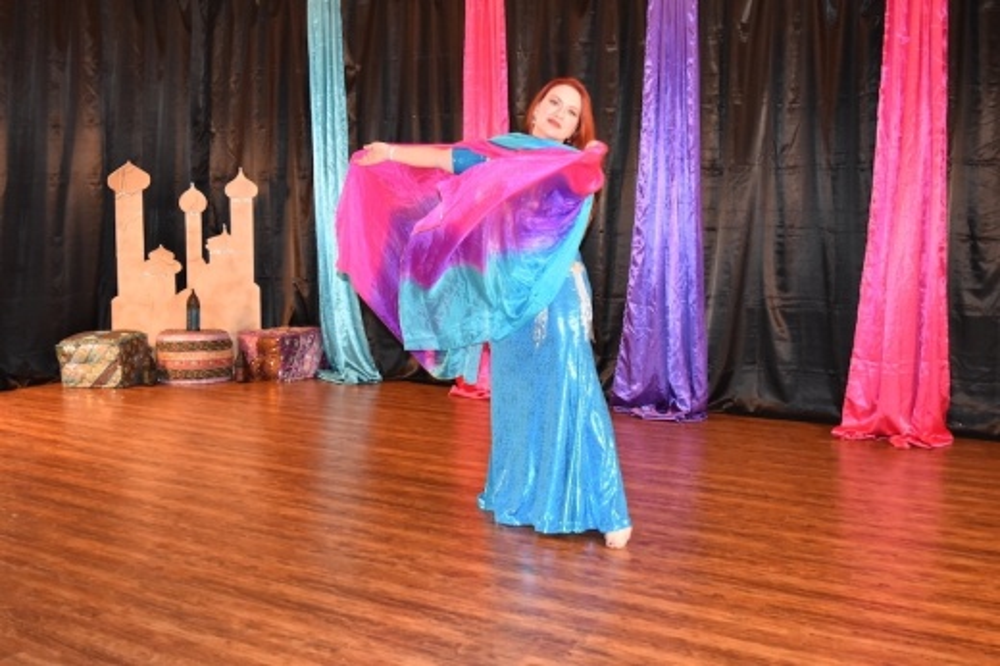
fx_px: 999
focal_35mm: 36
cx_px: 500
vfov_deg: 36.8
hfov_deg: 53.2
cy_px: 333
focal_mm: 24
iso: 3600
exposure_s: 1/60
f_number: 4
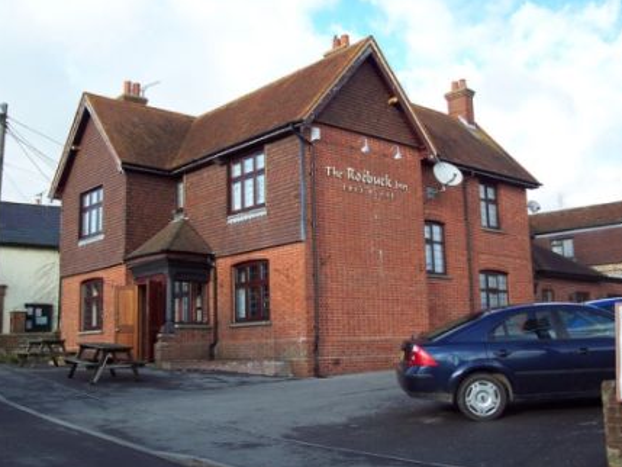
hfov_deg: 46.8
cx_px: 313
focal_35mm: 40
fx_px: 719
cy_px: 235
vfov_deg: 36.0
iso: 100
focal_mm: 8
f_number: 3.4
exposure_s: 1/250
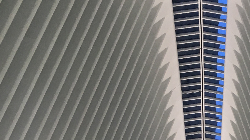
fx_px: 557
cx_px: 218
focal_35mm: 84
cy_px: 250
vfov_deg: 13.0
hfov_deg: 24.7
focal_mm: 4.15
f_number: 2.2
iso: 32
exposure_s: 1/30
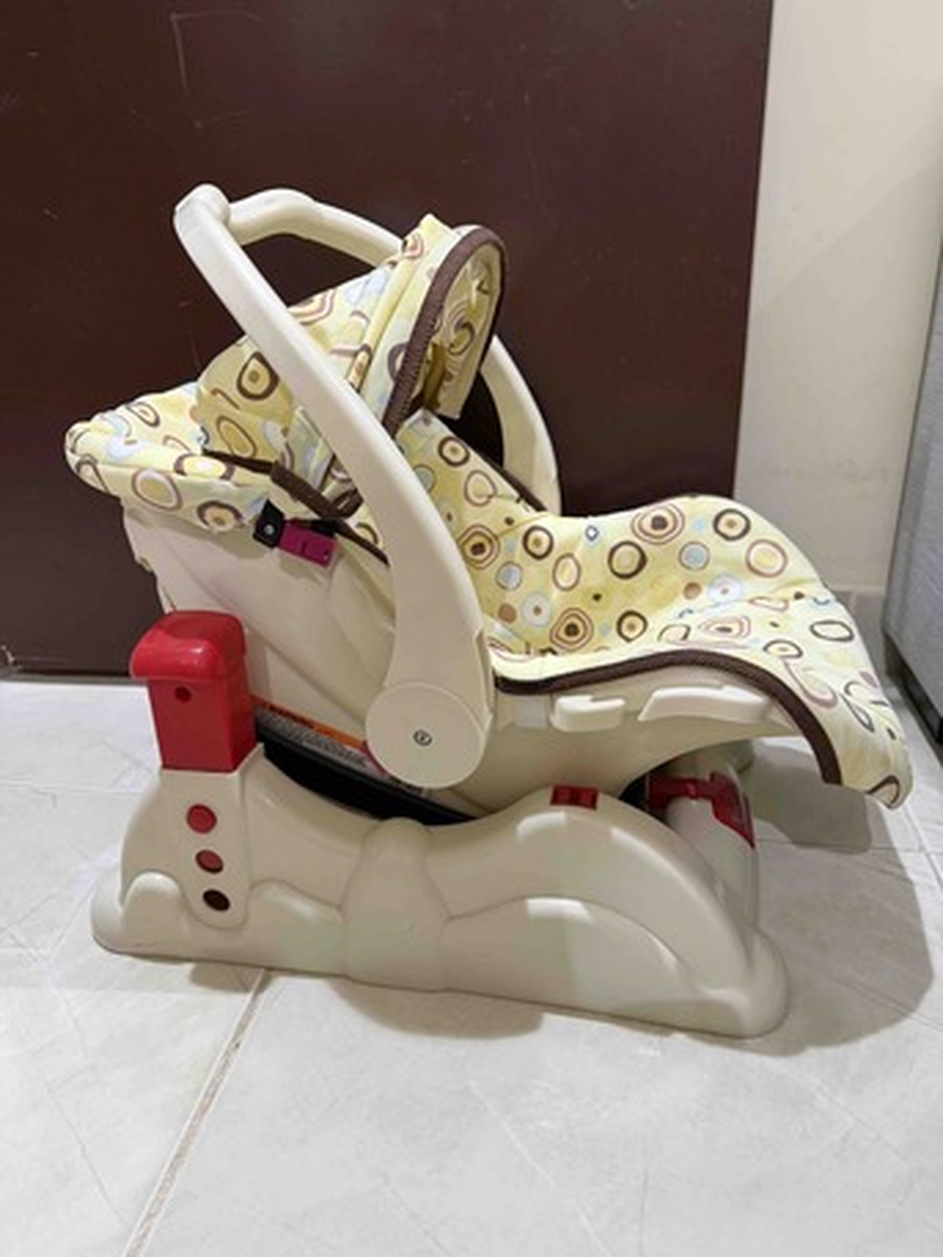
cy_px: 628
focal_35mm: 24
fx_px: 871
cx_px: 472
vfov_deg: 71.6
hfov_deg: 56.8
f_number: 1.78
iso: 400
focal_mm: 6.76
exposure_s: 1/60
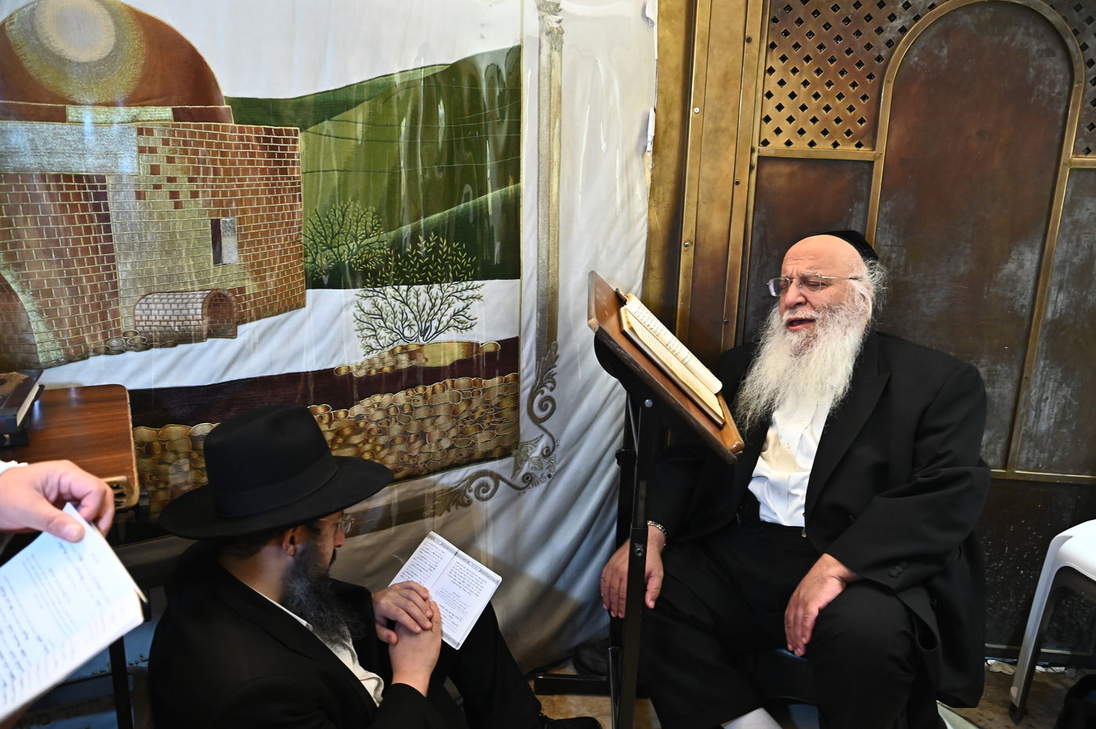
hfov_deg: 62.0
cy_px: 364
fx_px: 913
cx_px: 548
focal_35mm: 30
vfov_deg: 43.6
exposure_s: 1/125
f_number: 4.5
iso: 3200
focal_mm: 30
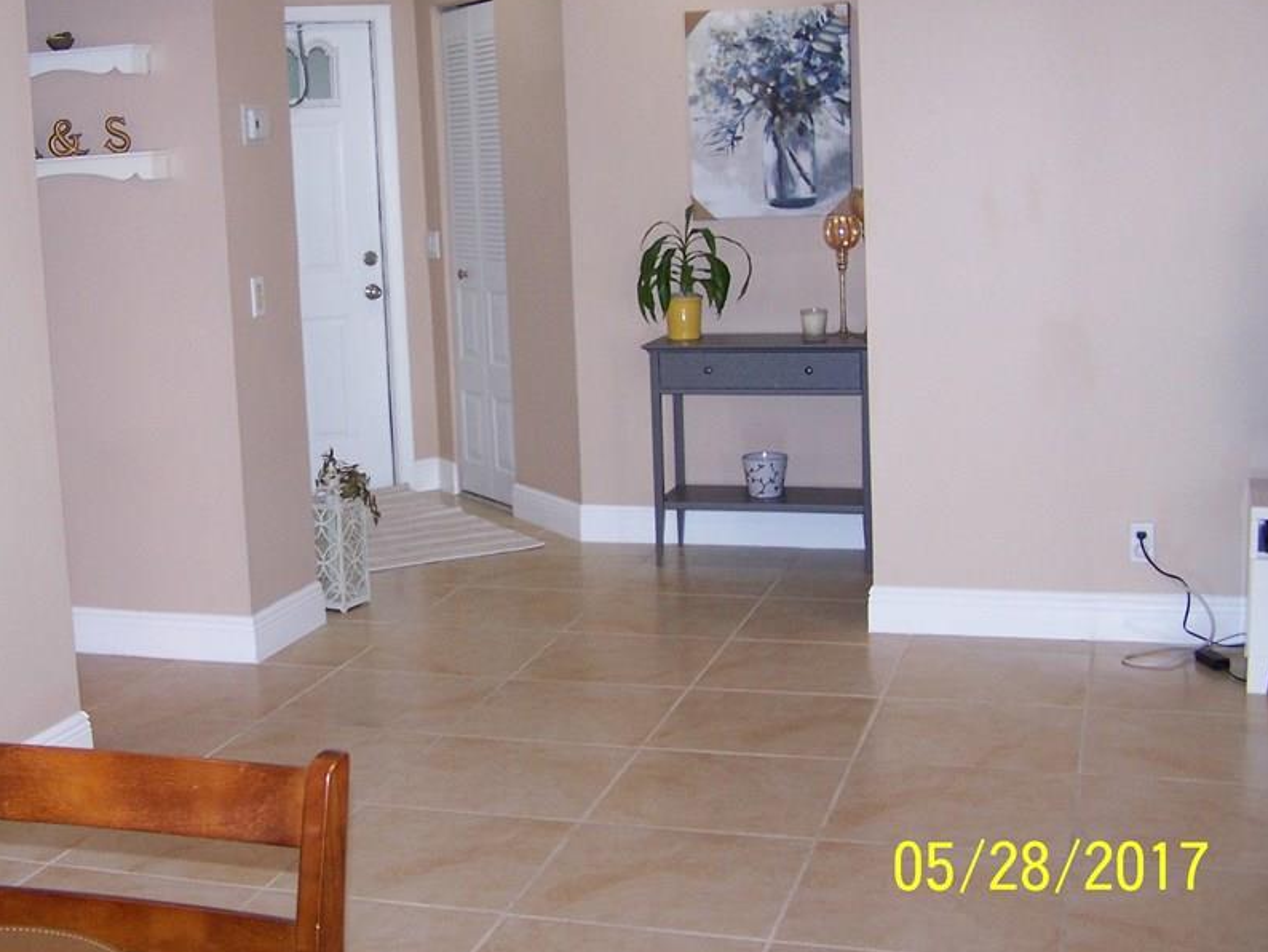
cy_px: 415
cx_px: 481
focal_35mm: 49
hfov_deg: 38.7
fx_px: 1795
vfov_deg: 29.7
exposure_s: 1/60
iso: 140
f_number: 2.8
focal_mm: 6.3
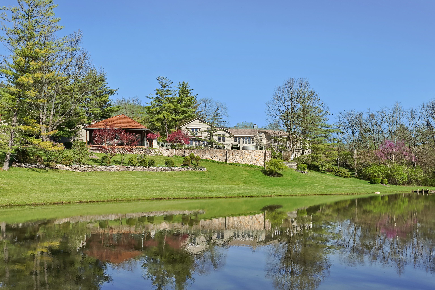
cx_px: 218
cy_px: 145
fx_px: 435
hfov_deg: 53.1
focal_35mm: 36
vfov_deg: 36.9
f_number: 7.1
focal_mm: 24
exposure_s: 1/320
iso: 100
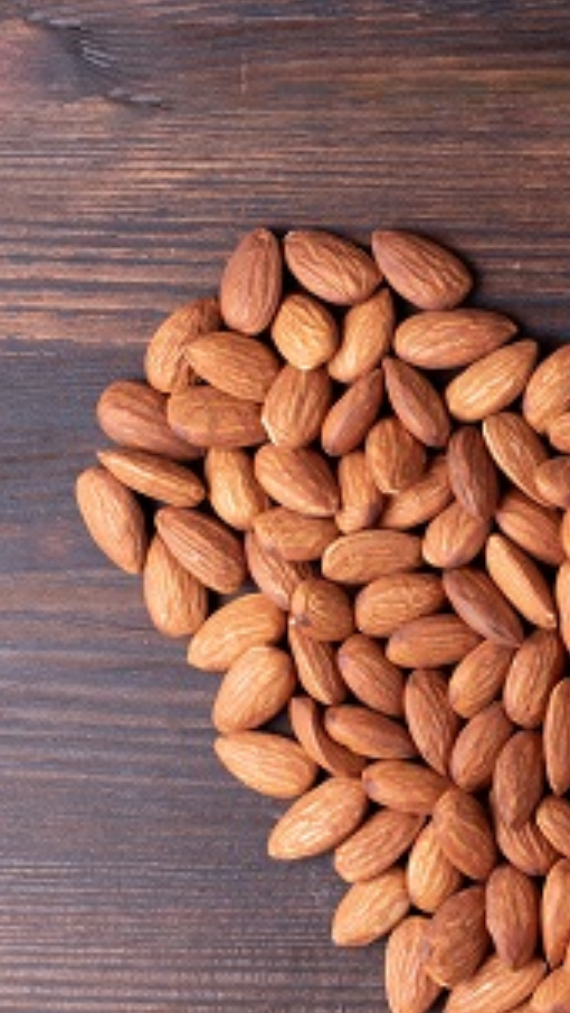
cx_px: 959
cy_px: 661
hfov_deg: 11.0
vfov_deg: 20.5
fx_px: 2793
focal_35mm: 104
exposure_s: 1/200
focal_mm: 50
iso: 400
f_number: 11
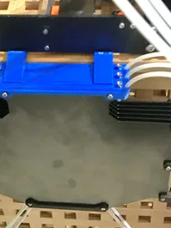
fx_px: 434
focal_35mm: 66
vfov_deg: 29.0
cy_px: 61
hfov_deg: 22.2
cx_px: 56
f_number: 1.8
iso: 100
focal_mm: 3.99
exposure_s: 1/5
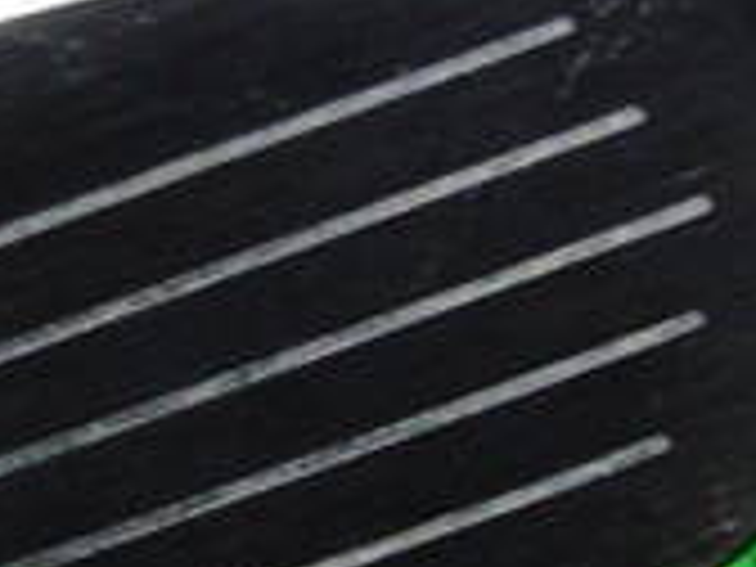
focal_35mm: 141
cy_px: 418
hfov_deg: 13.7
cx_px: -94
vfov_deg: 10.5
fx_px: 3079
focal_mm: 6.42
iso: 400
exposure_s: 1/30
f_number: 3.6
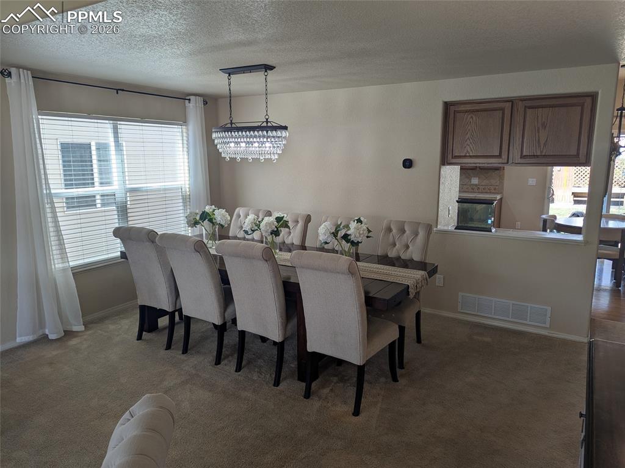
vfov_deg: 56.8
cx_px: 312
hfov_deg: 71.6
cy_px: 234
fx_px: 433
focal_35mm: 24
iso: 35
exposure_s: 1/137
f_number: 1.85
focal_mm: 6.81
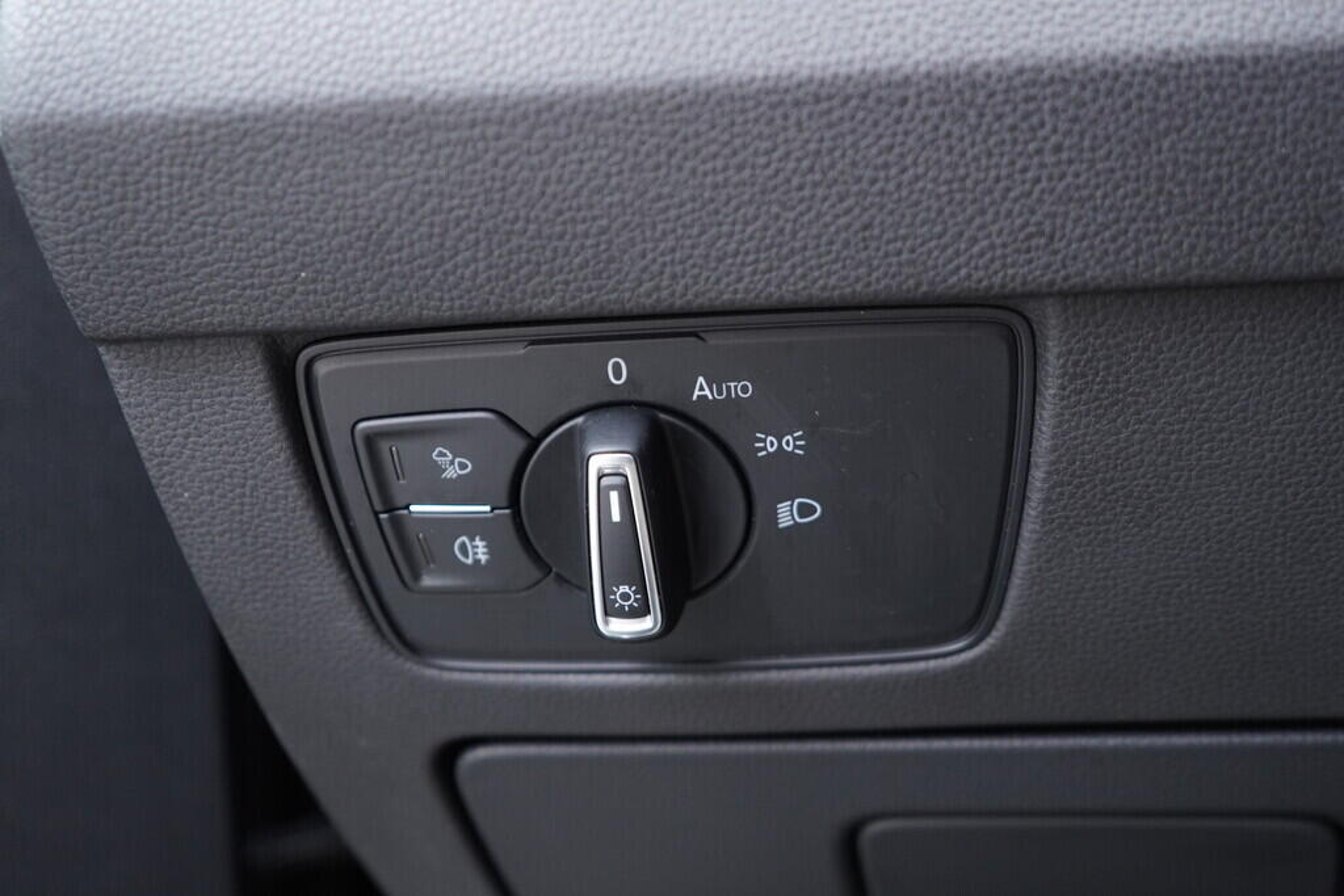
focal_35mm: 36
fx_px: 1344
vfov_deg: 36.9
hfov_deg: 53.1
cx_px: 672
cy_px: 448
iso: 640
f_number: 2.8
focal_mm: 24
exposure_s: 1/40
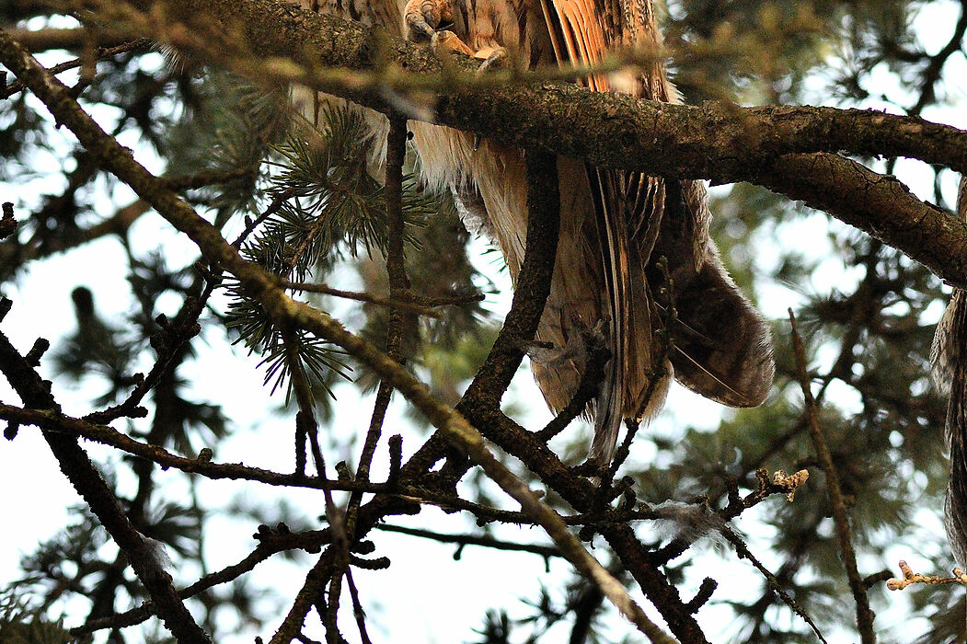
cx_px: 626
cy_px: -6
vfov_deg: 1.3
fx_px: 27603
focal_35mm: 1028
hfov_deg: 2.0
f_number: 4.5
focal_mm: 300
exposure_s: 1/500
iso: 1400
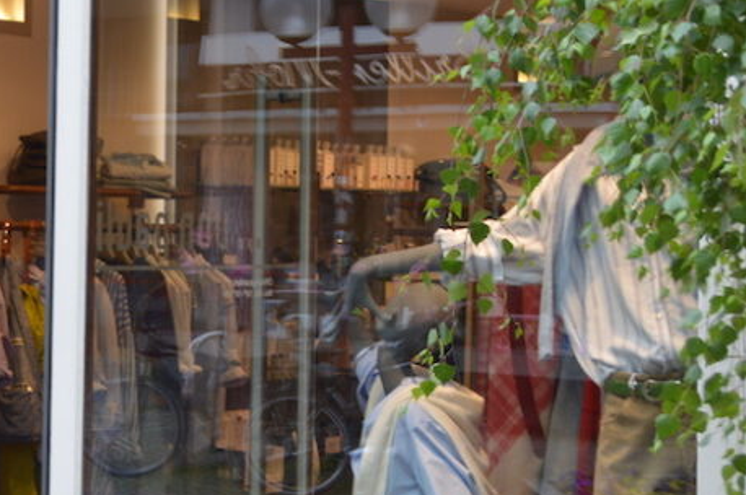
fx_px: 2380
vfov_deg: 11.8
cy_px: 109
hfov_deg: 17.4
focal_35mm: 115
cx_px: 7
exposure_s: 1/125
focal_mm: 30
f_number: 5.6
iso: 360
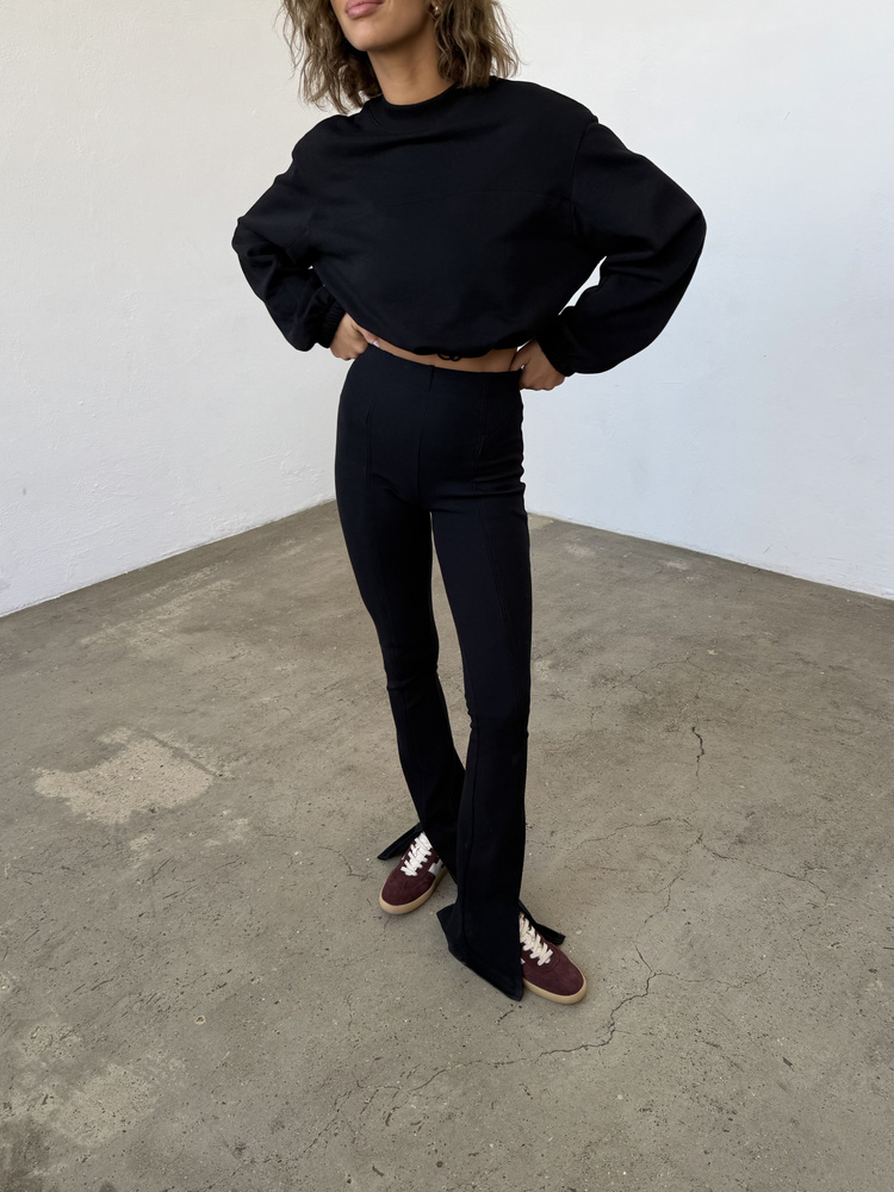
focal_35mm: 24
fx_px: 826
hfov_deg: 56.8
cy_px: 596
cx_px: 447
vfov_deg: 71.6
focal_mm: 6.76
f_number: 1.78
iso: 64
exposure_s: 1/121
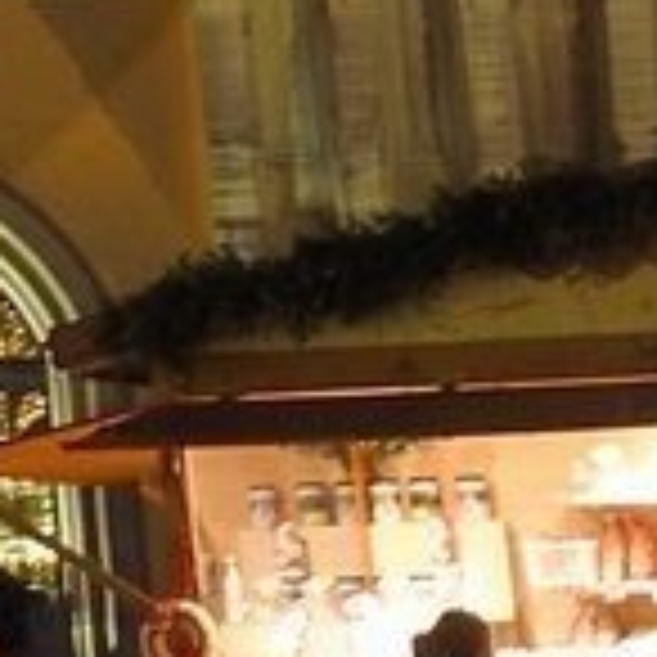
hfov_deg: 7.1
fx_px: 4788
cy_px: -1258
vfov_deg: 7.1
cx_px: -1202
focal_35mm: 223
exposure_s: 1/6
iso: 800
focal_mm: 24
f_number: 6.3
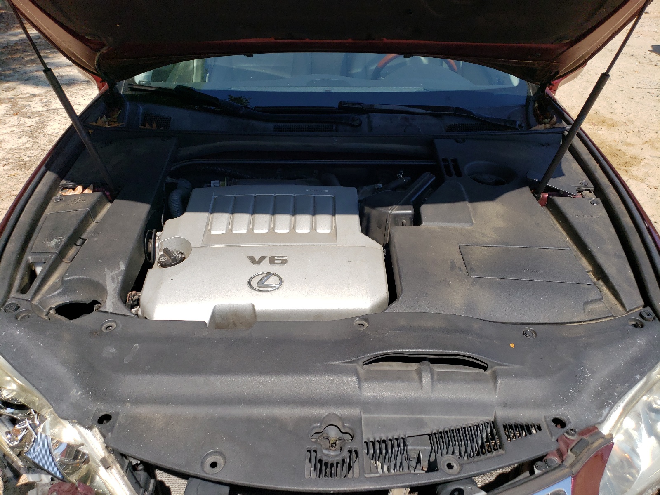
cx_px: 330
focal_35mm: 26
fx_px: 496
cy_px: 248
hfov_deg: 67.3
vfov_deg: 53.1
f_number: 1.5
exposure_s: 1/3333
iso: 50
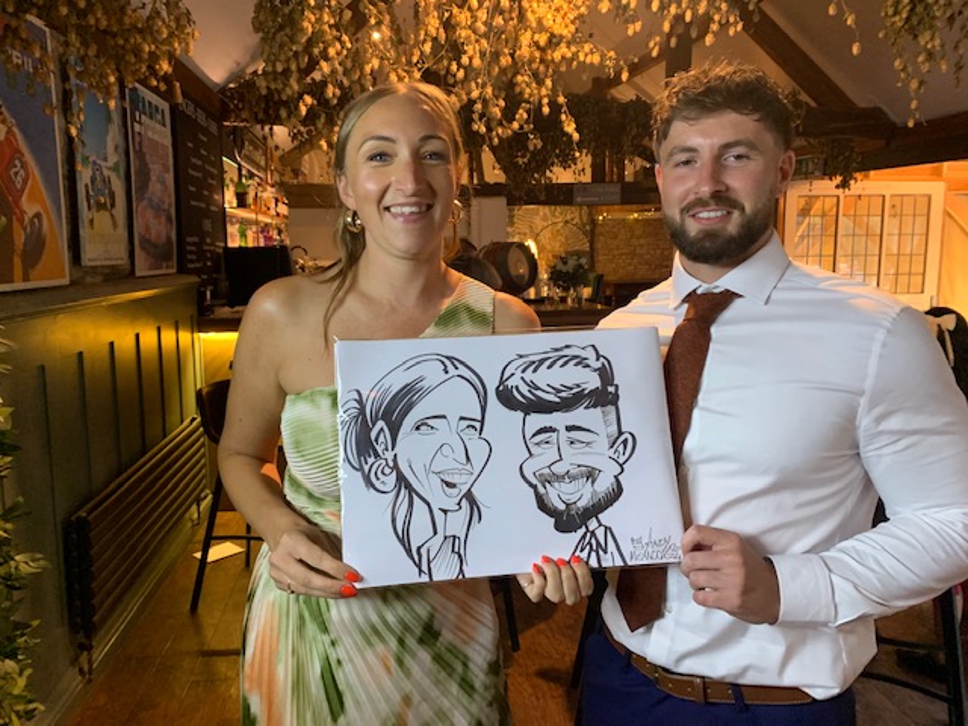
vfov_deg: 53.1
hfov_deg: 67.3
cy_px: 363
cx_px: 484
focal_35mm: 26
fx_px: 727
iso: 320
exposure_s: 1/33
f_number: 1.8
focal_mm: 4.25
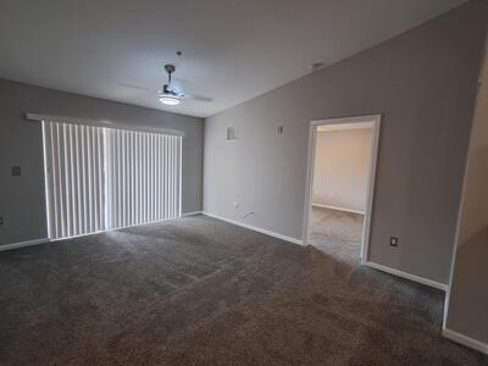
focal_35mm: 16
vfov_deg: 78.1
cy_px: 183
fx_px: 226
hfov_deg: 94.5
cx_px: 244
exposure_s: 1/40
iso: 160
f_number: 2.2
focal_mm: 1.64
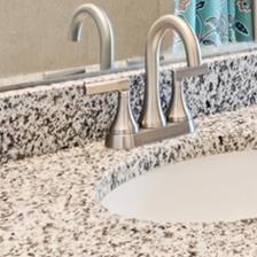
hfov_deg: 19.3
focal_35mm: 85
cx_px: 303
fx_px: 714
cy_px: -89
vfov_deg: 18.8
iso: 400
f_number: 8
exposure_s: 1/80
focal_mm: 14
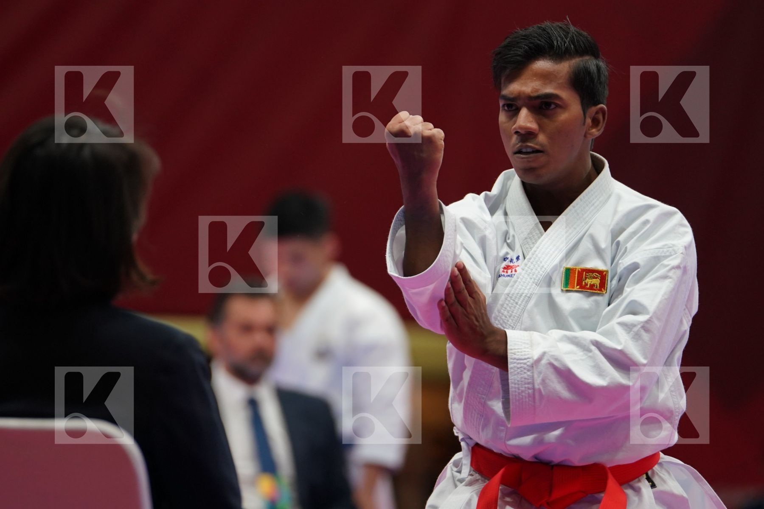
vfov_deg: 3.4
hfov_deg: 5.1
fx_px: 8658
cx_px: 382
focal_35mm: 408
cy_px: 254
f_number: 4
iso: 1250
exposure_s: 1/500
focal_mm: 272
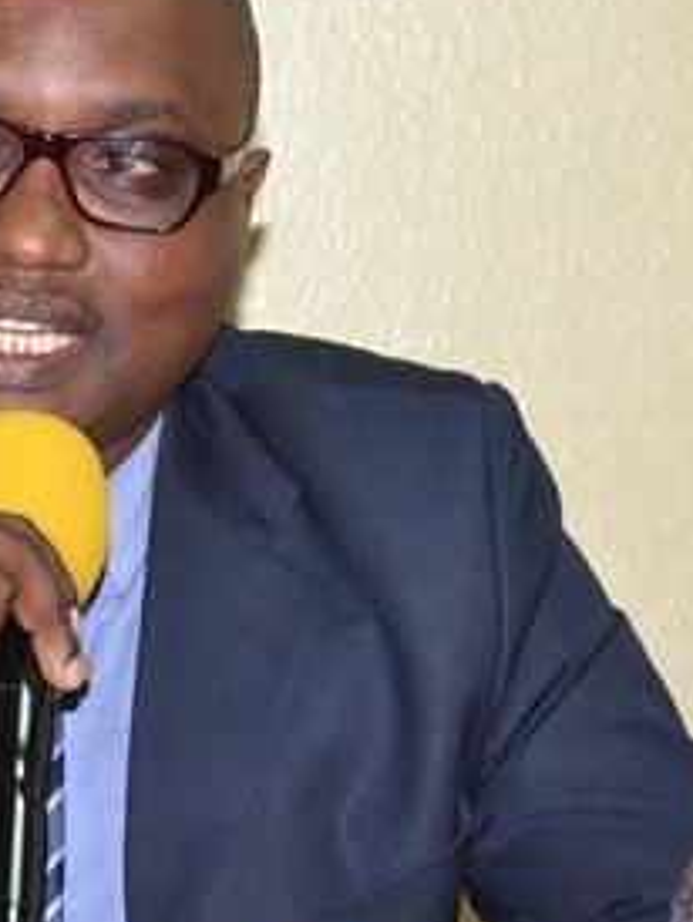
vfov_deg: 10.7
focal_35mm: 184
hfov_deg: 8.1
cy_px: 468
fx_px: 4904
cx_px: 71
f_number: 5.6
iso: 1600
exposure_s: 1/60
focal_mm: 50
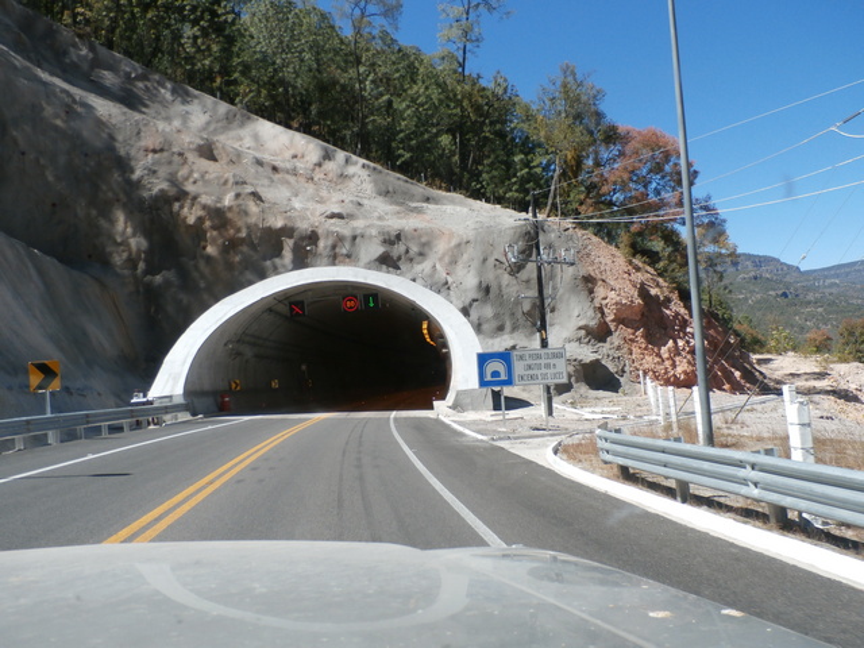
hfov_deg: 69.4
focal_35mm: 25
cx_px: 432
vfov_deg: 54.9
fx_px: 624
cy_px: 324
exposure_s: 1/800
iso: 100
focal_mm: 4.5
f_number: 3
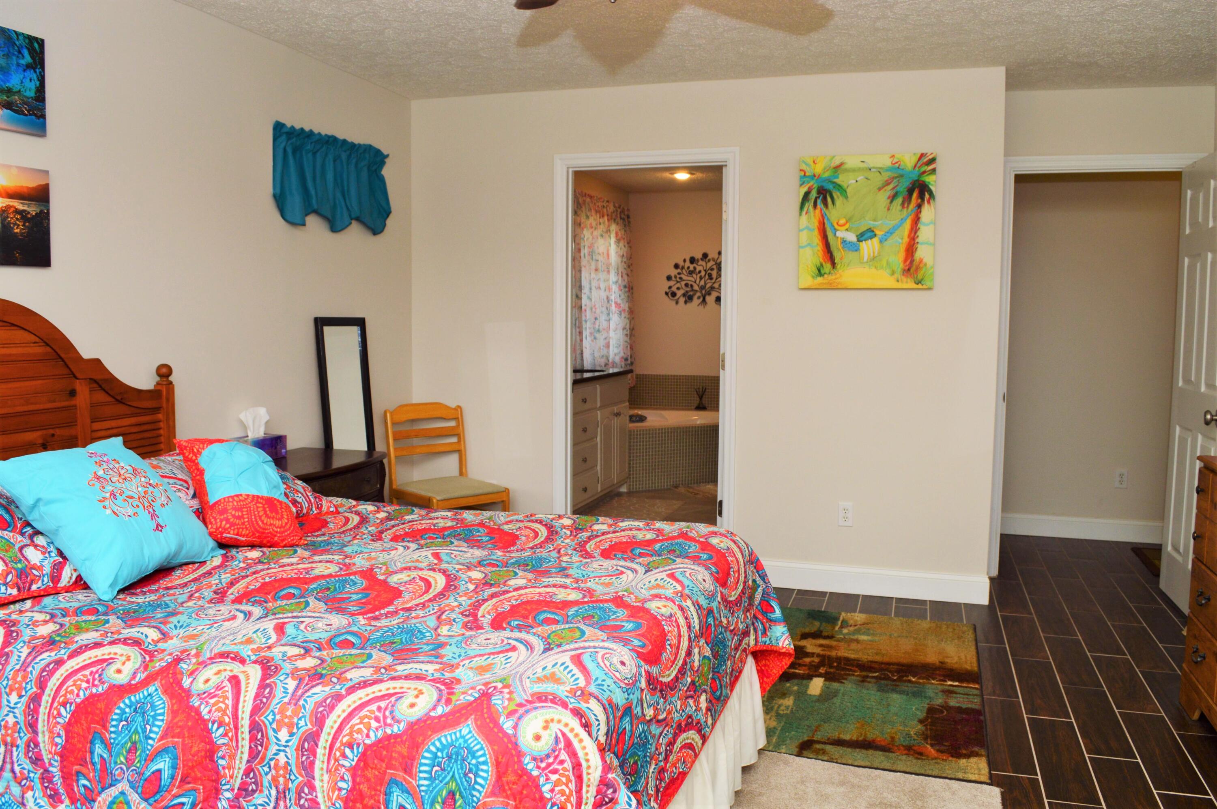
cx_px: 608
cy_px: 404
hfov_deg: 67.4
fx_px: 912
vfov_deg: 47.8
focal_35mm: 27
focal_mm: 18
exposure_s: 1/60
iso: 200
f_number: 6.3
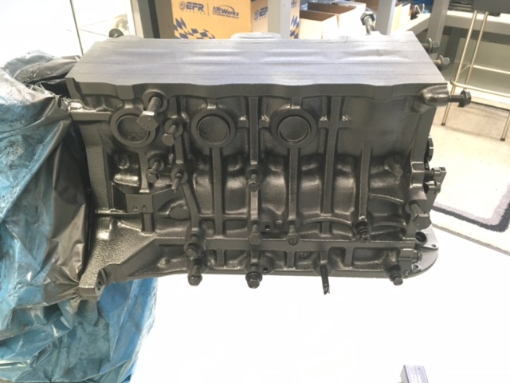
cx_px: 255
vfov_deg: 48.2
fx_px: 427
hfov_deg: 61.7
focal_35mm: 29
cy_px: 192
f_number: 2.2
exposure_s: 1/33
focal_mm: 4.15
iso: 200
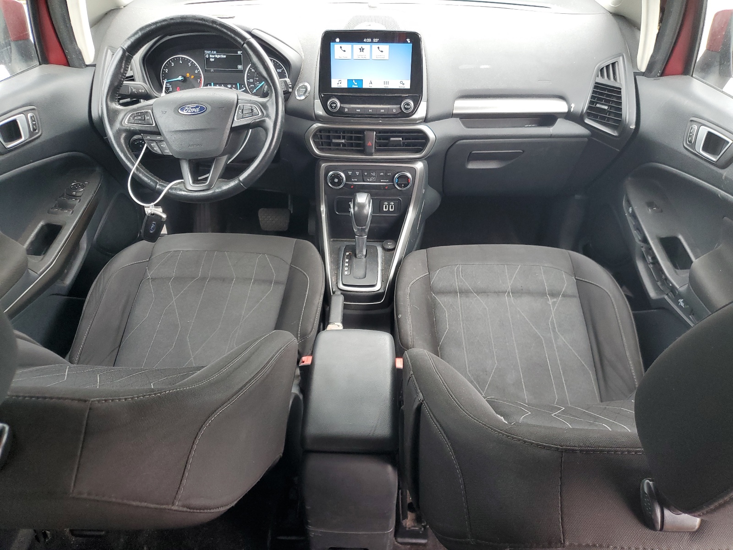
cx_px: 366
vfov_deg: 53.1
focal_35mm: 26
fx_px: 551
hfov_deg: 67.3
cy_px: 275
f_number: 1.5
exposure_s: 1/120
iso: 83
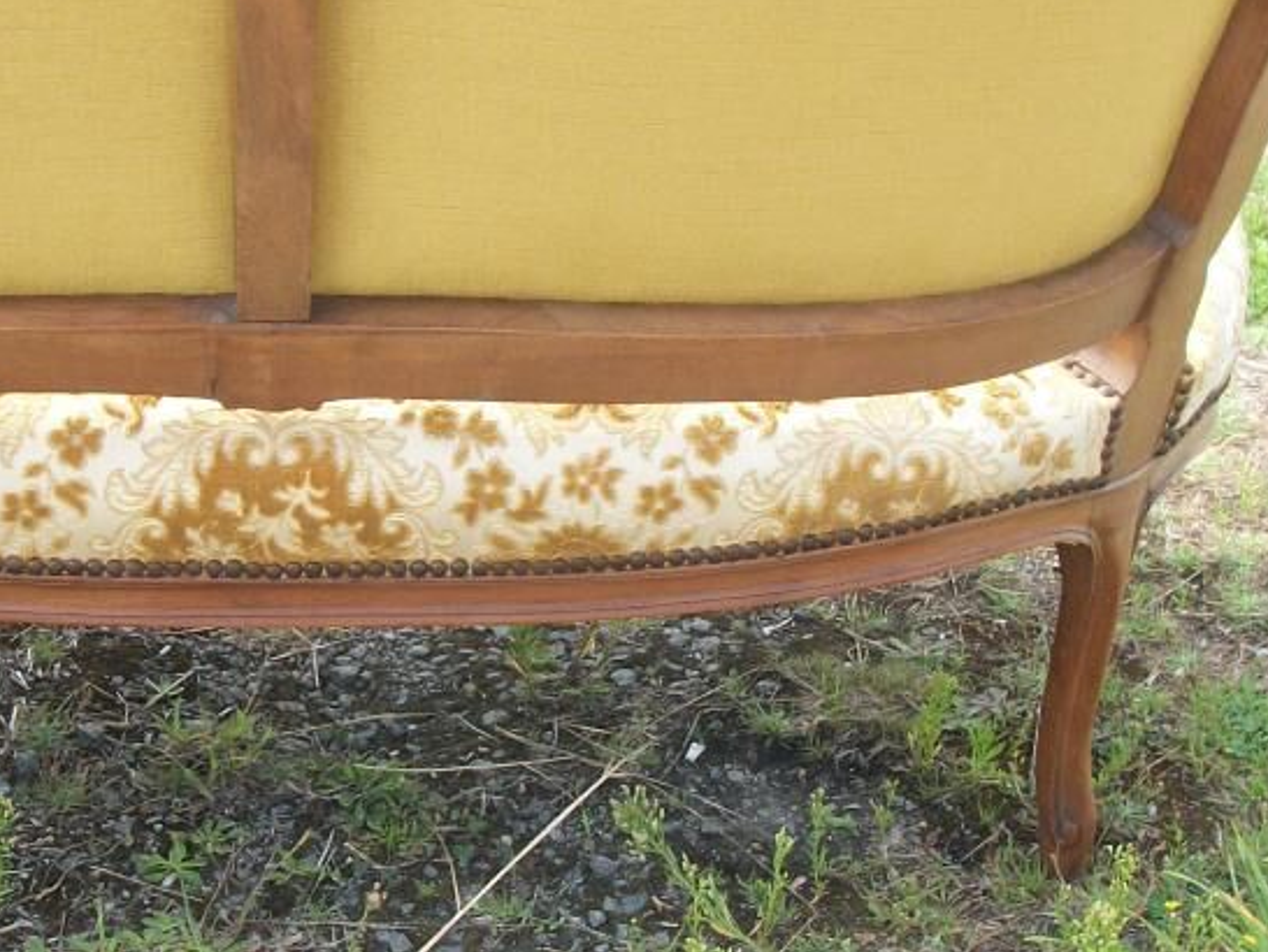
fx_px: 2748
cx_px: 348
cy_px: 471
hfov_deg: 25.7
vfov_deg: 19.7
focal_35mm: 75
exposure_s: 1/50
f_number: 8.8
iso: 80
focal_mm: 5.7
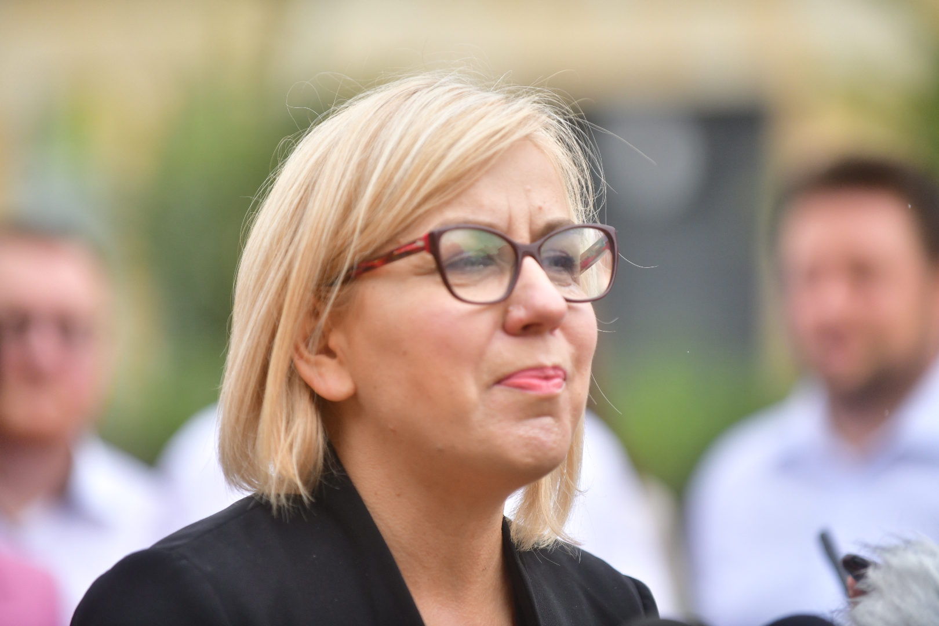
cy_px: 313
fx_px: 5216
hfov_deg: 10.3
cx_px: 470
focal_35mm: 200
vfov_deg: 6.9
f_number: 2.8
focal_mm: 200
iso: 720
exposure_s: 1/3200
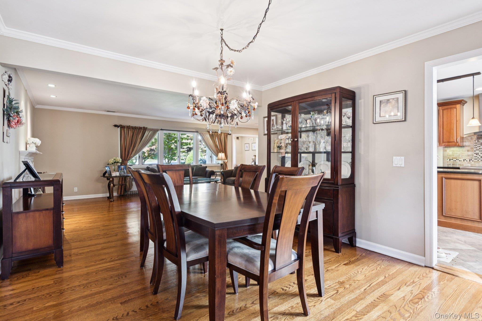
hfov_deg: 90.0
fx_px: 241
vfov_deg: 67.4
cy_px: 160
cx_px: 241
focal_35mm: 18
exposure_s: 1/1.67
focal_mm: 18
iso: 160
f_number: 9
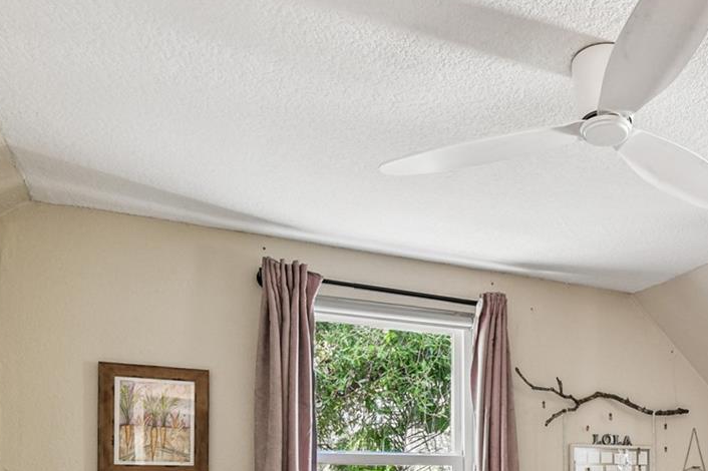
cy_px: 478
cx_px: 579
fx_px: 668
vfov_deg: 35.0
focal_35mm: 34
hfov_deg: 51.8
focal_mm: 10
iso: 100
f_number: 7.1
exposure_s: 1/1.67
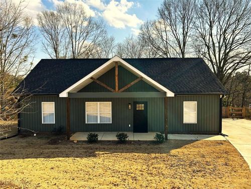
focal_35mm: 26
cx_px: 126
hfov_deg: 67.3
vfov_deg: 53.1
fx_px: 189
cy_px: 94
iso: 50
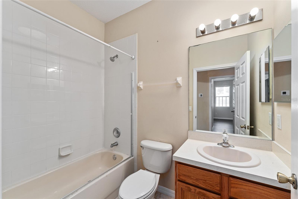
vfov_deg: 78.1
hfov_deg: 101.2
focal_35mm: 15
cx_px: 149
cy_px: 100
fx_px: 122
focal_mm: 14.8
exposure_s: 1/8
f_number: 7.1
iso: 250
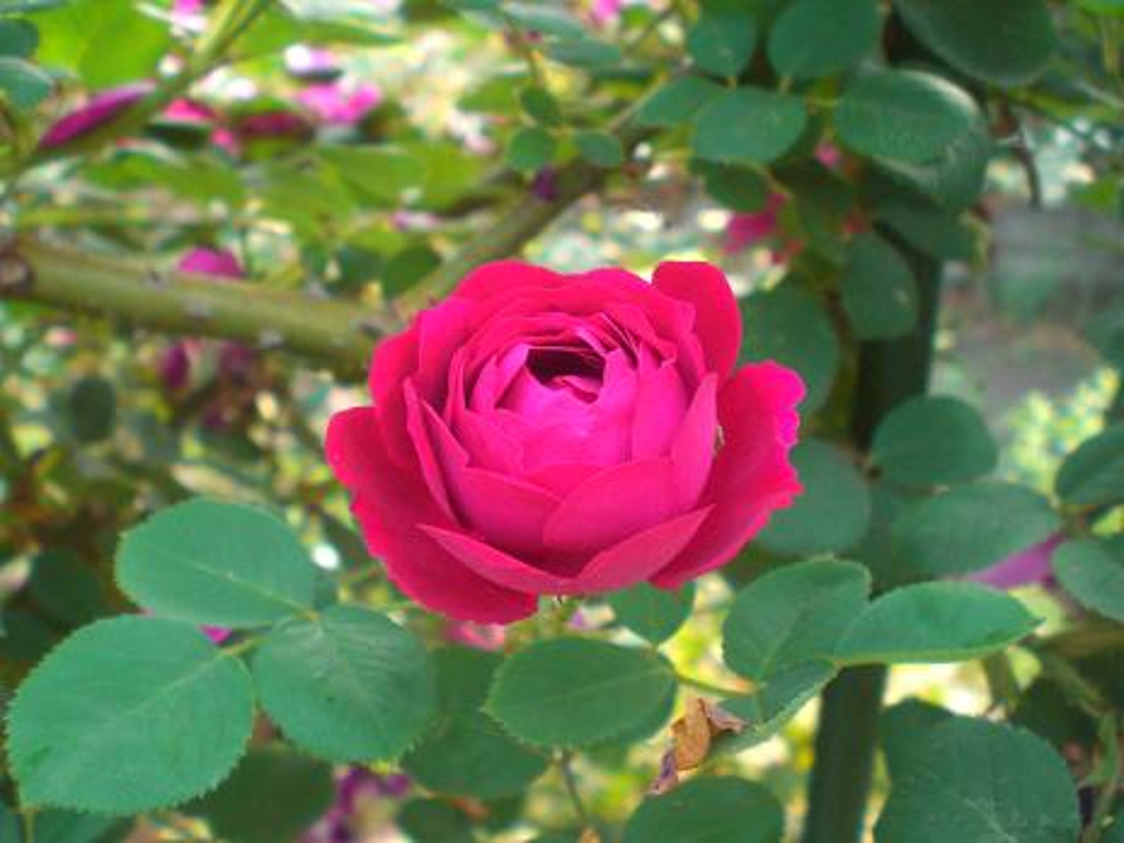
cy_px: 422
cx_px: 562
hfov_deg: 49.0
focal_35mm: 38
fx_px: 1234
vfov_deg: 37.7
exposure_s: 1/100
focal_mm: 6.3
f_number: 3.1
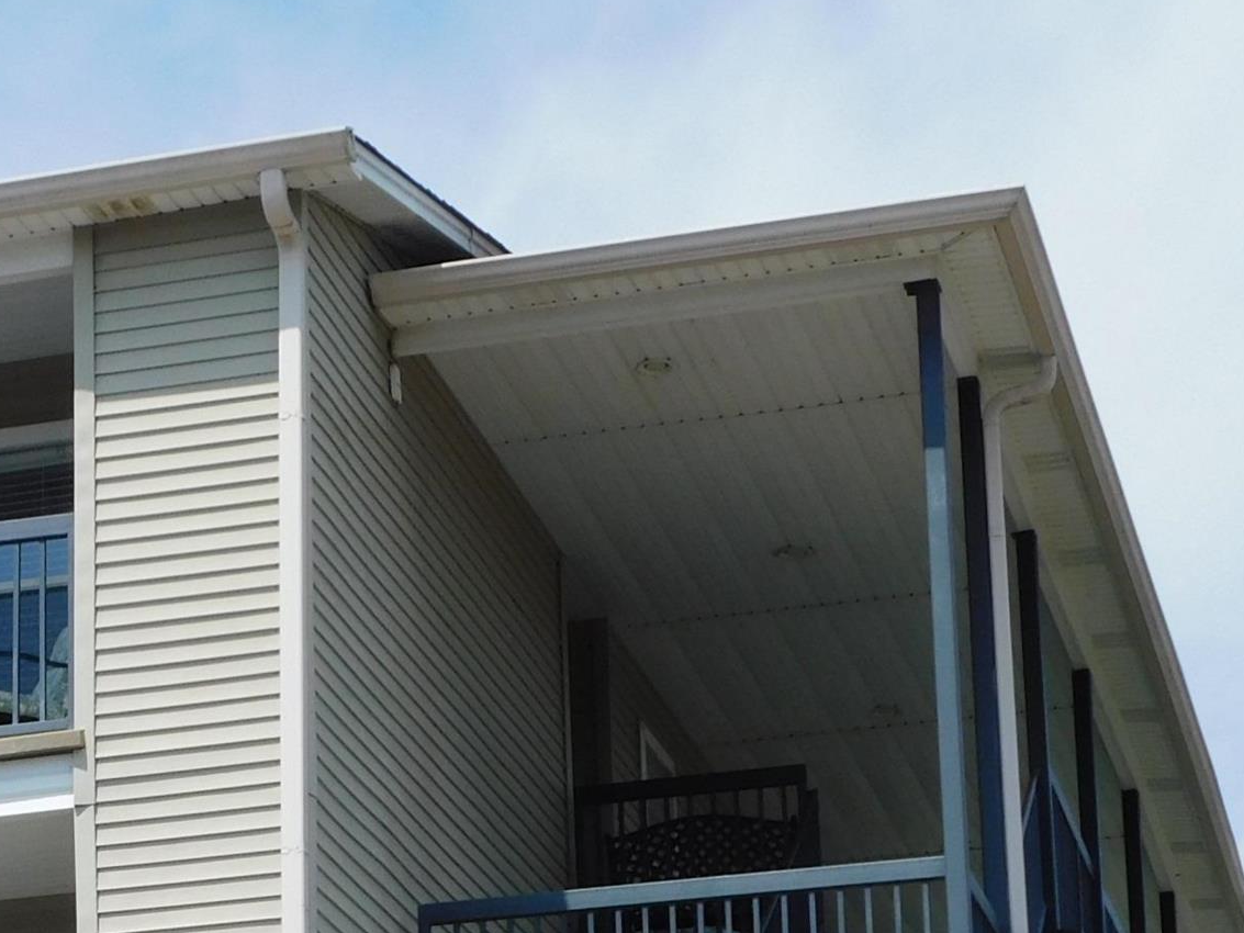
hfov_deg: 15.7
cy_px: 1077
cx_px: -101
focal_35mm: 122
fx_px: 4385
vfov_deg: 11.9
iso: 125
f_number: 3.7
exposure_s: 1/1250
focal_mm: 8
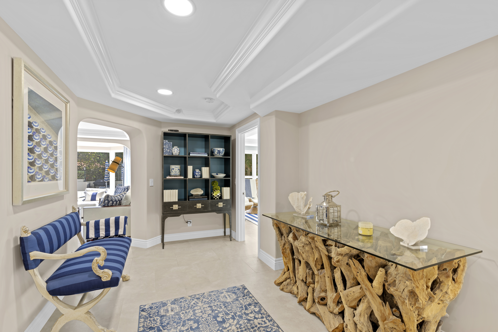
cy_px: 166
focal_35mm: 16
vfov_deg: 73.7
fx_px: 221
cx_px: 249
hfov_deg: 96.7
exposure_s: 2.5
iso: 100
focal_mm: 16
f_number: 9
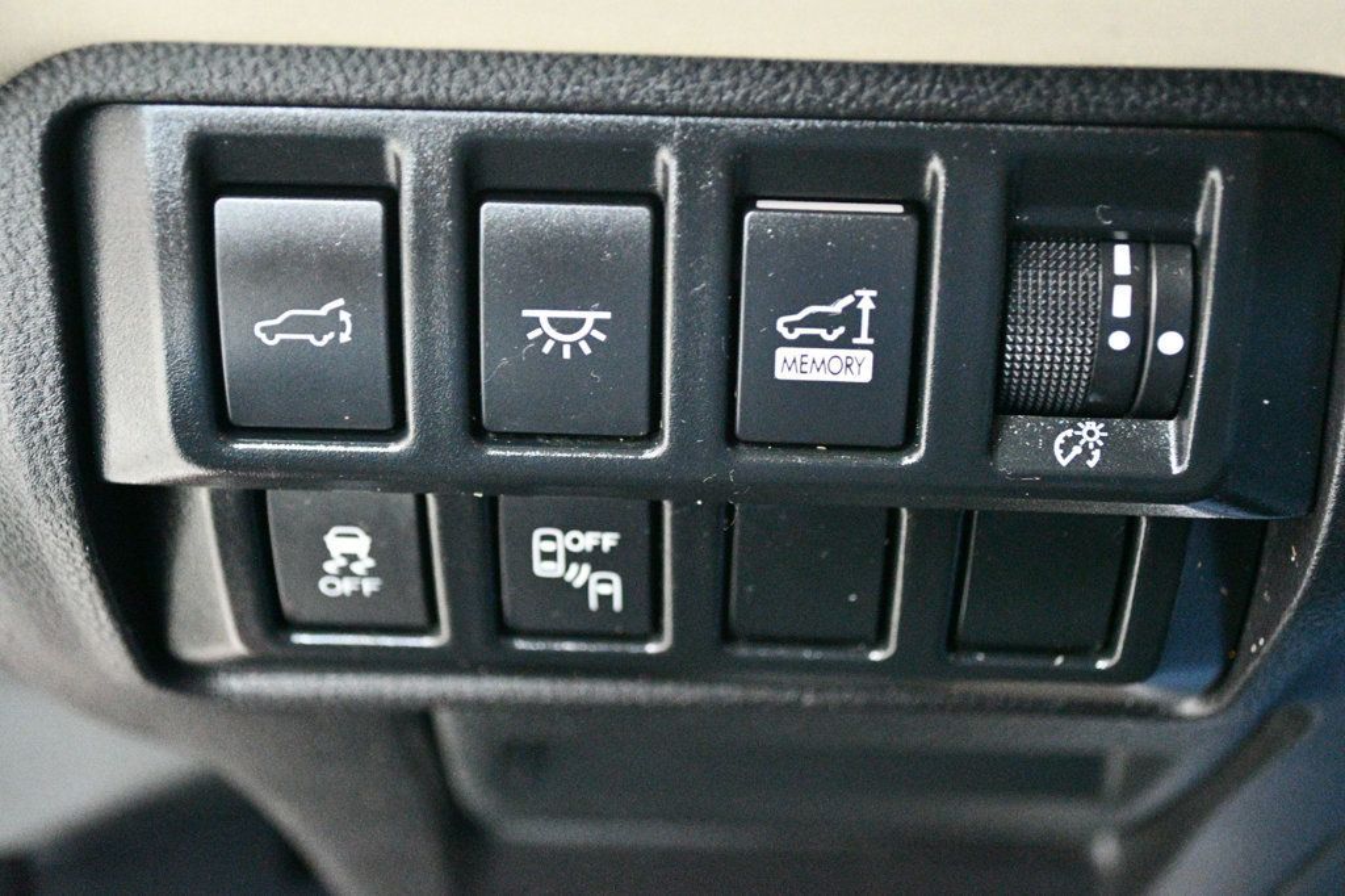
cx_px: 672
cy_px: 448
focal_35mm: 57
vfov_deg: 23.8
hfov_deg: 35.1
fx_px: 2129
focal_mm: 38
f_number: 5
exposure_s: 1/25
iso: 12800
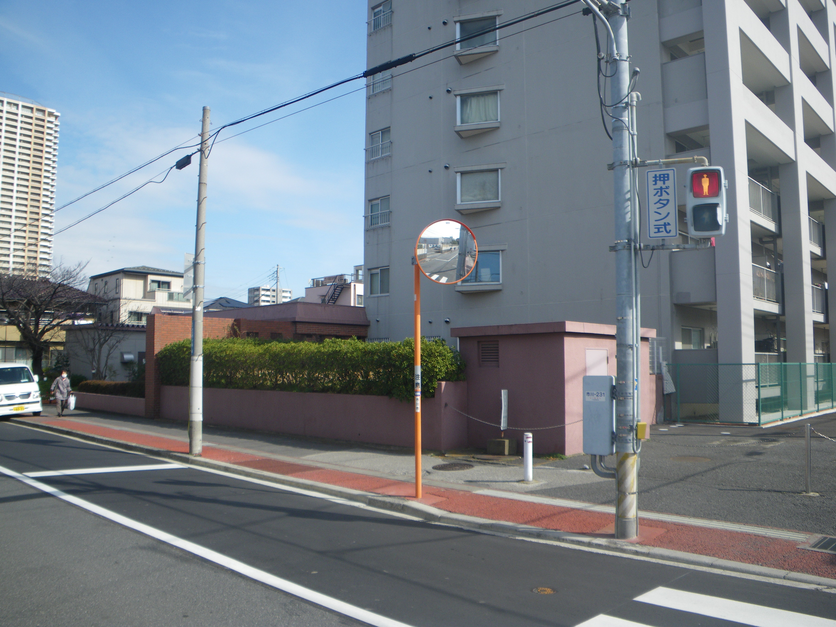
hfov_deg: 63.4
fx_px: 676
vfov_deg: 49.7
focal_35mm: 28
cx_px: 418
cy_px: 314
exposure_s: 1/250
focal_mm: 5
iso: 50
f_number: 4.2
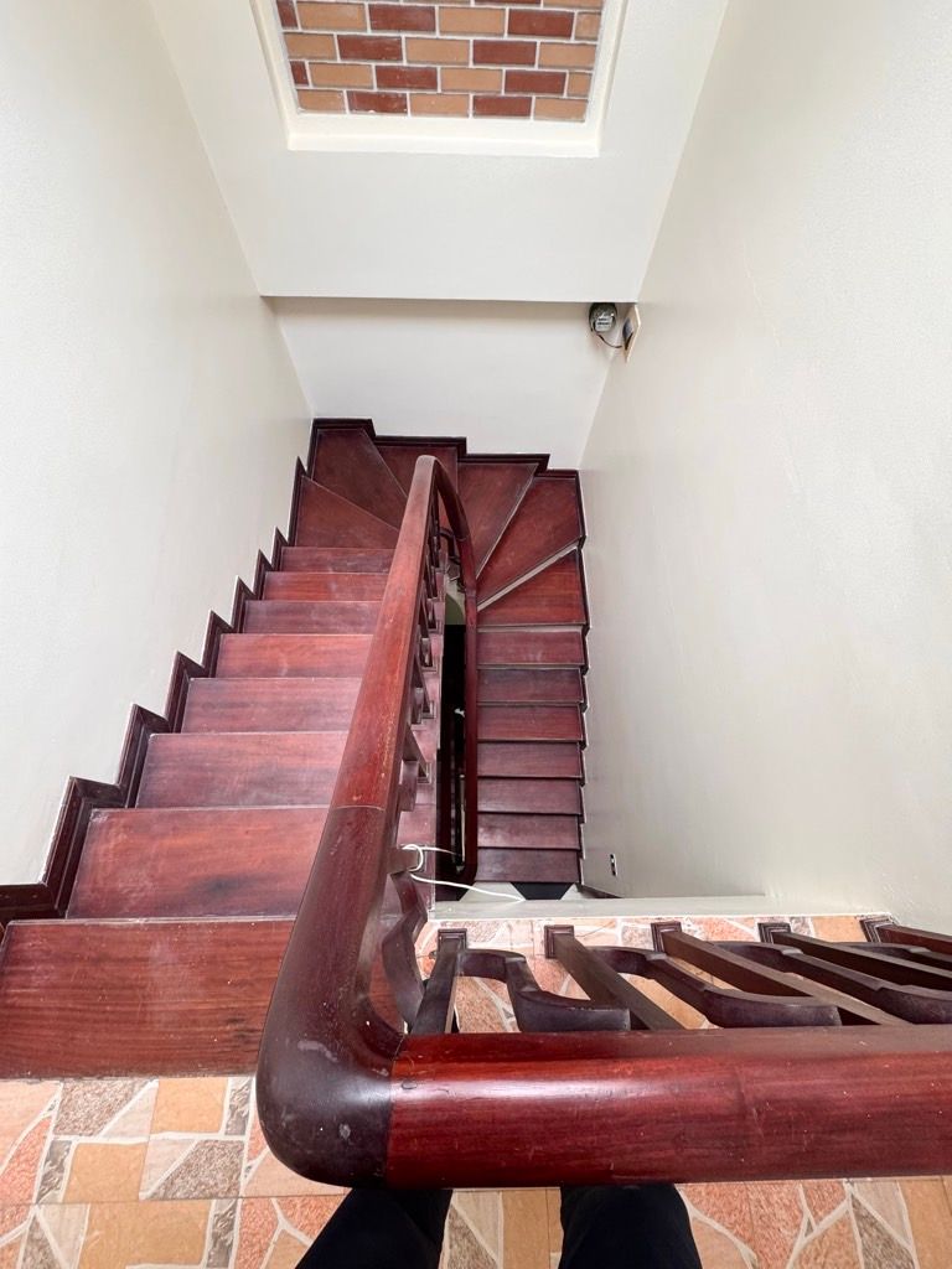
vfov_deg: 102.1
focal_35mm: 14
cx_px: 476
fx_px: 513
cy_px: 634
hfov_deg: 85.7
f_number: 2.2
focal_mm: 2.22
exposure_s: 1/50
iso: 200
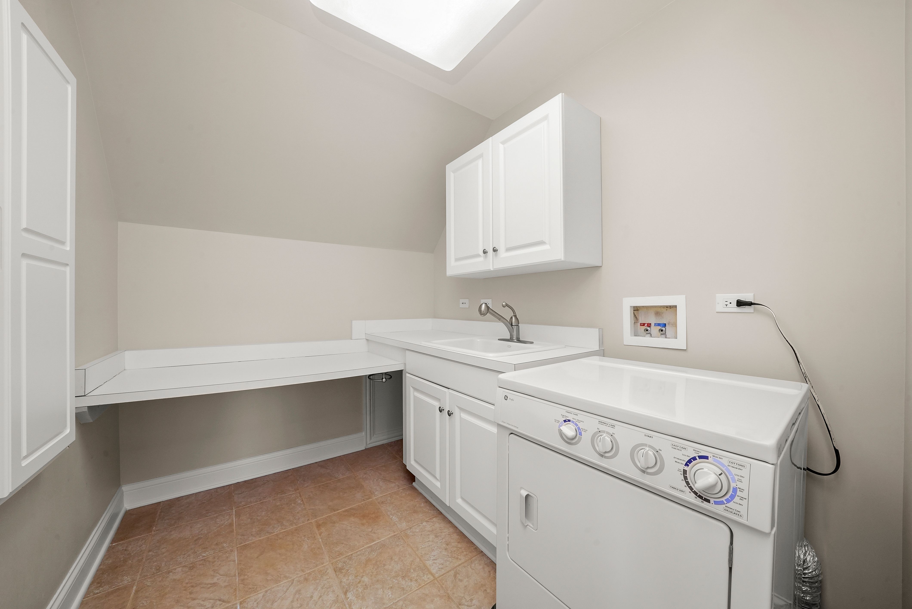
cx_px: 456
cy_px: 304
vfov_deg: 90.1
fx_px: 304
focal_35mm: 12
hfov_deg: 112.6
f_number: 13
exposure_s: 1/10
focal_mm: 12
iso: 2000
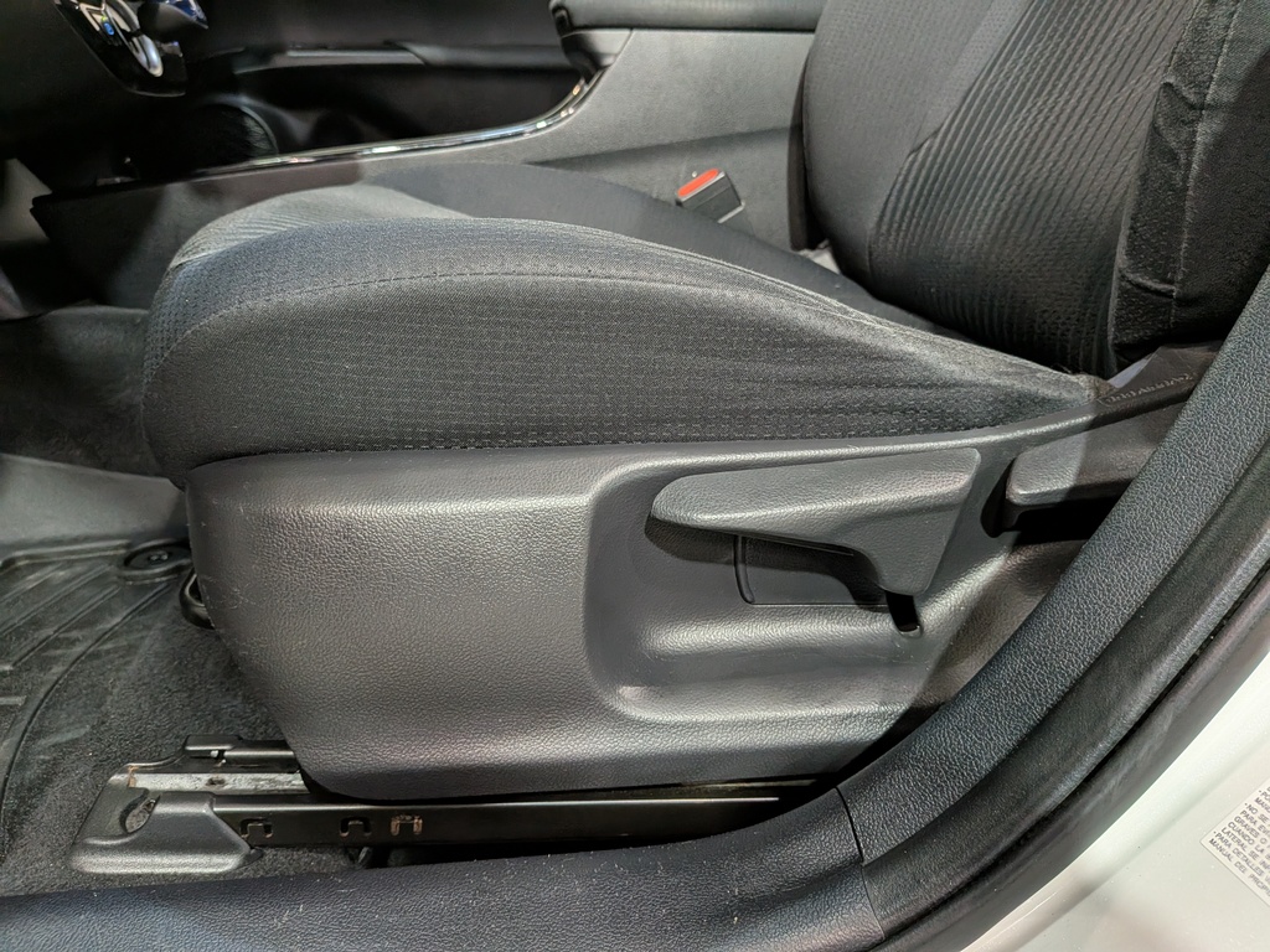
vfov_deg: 56.8
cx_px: 635
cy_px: 476
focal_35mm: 24
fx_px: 881
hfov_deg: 71.6
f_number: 1.7
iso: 318
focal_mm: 4.53
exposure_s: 1/50
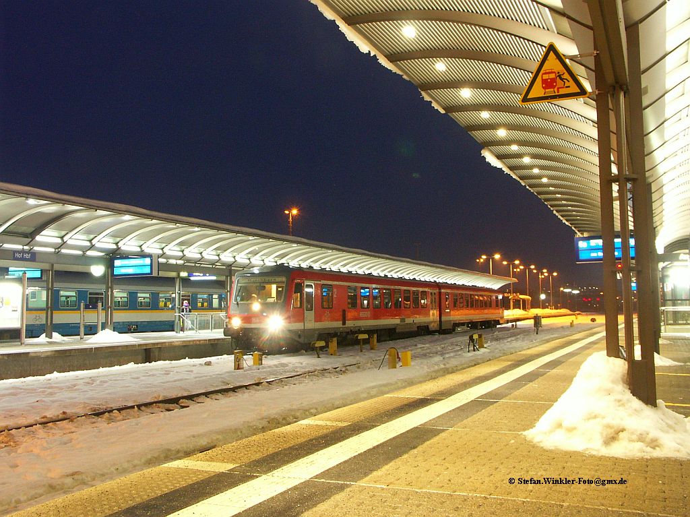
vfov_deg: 38.6
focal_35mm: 37
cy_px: 258
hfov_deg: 50.2
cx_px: 345
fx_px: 737
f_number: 7.1
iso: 200
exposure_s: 1.6
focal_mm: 9.61
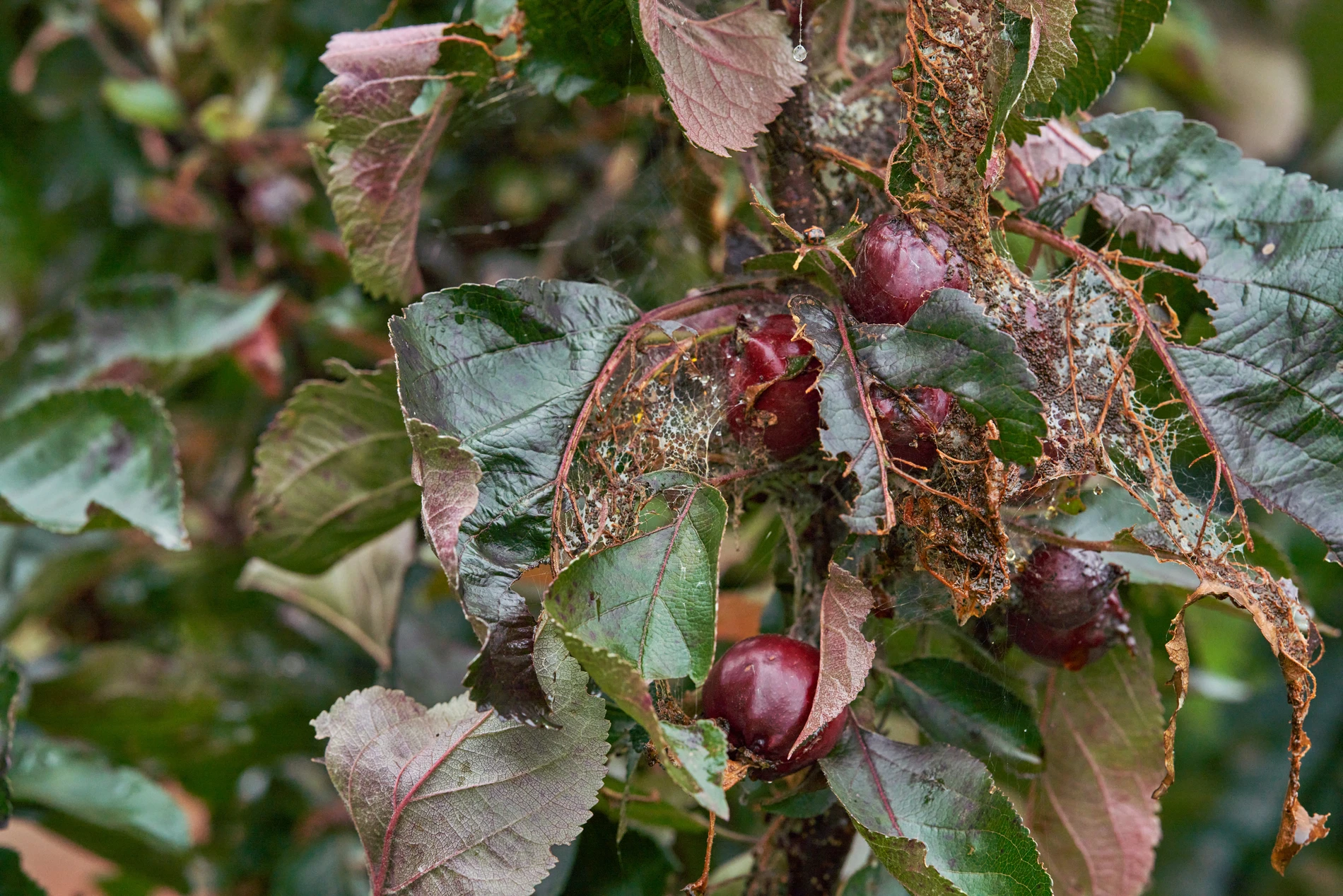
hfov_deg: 15.2
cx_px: 672
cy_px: 448
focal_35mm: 135
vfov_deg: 10.2
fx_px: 5036
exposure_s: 1/1000
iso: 200
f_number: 6.3
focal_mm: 135
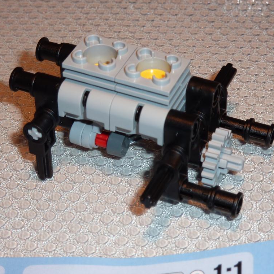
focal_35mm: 99
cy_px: 137
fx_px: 887
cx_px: 134
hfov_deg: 17.6
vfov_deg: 17.6
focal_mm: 13.7
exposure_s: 1/40
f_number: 4.2
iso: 100
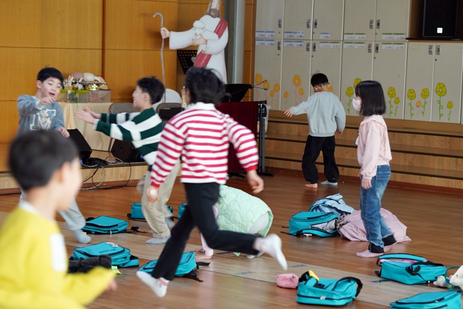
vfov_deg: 12.2
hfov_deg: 18.3
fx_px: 1440
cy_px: 154
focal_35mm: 112
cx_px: 232
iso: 1000
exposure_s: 1/160
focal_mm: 112
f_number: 4
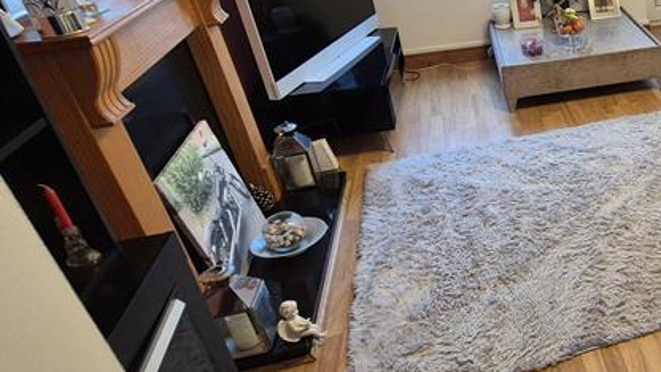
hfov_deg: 49.9
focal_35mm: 31
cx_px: 671
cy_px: 142
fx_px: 543
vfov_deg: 37.6
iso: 250
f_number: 2.2
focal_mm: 2.2
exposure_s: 1/50
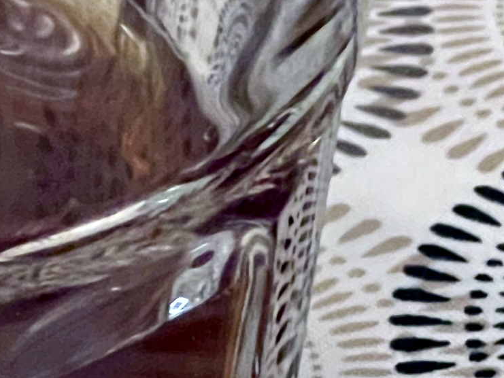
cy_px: 86
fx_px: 6102
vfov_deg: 3.5
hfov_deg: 4.7
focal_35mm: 419
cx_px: 244
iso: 800
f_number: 2.8
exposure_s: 1/60
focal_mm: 9
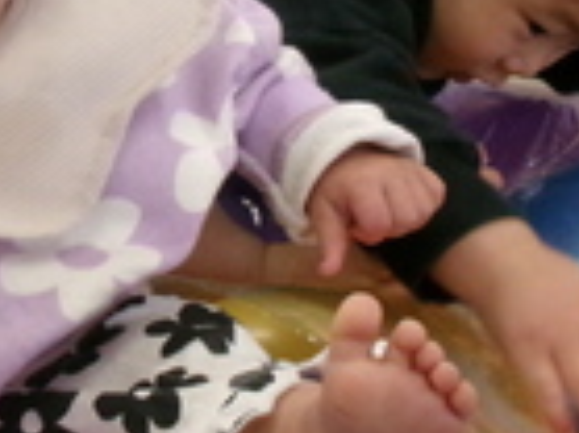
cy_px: 69
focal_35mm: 101
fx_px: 1688
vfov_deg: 14.5
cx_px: -71
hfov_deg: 18.7
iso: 765
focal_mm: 5.1
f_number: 3.9
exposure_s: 1/125
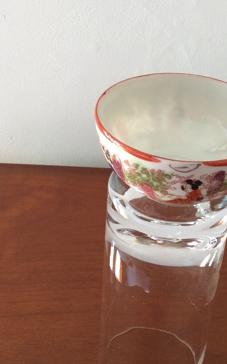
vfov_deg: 33.8
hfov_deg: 21.6
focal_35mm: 60
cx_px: 150
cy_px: 132
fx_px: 594
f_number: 2.4
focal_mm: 3.3
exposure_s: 1/50
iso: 40
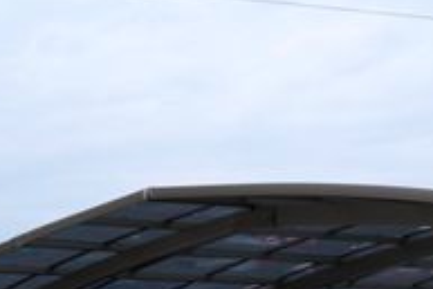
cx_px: -72
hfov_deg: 12.6
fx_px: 1914
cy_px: 716
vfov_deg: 7.9
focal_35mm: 159
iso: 100
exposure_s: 1/250
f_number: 8
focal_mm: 30
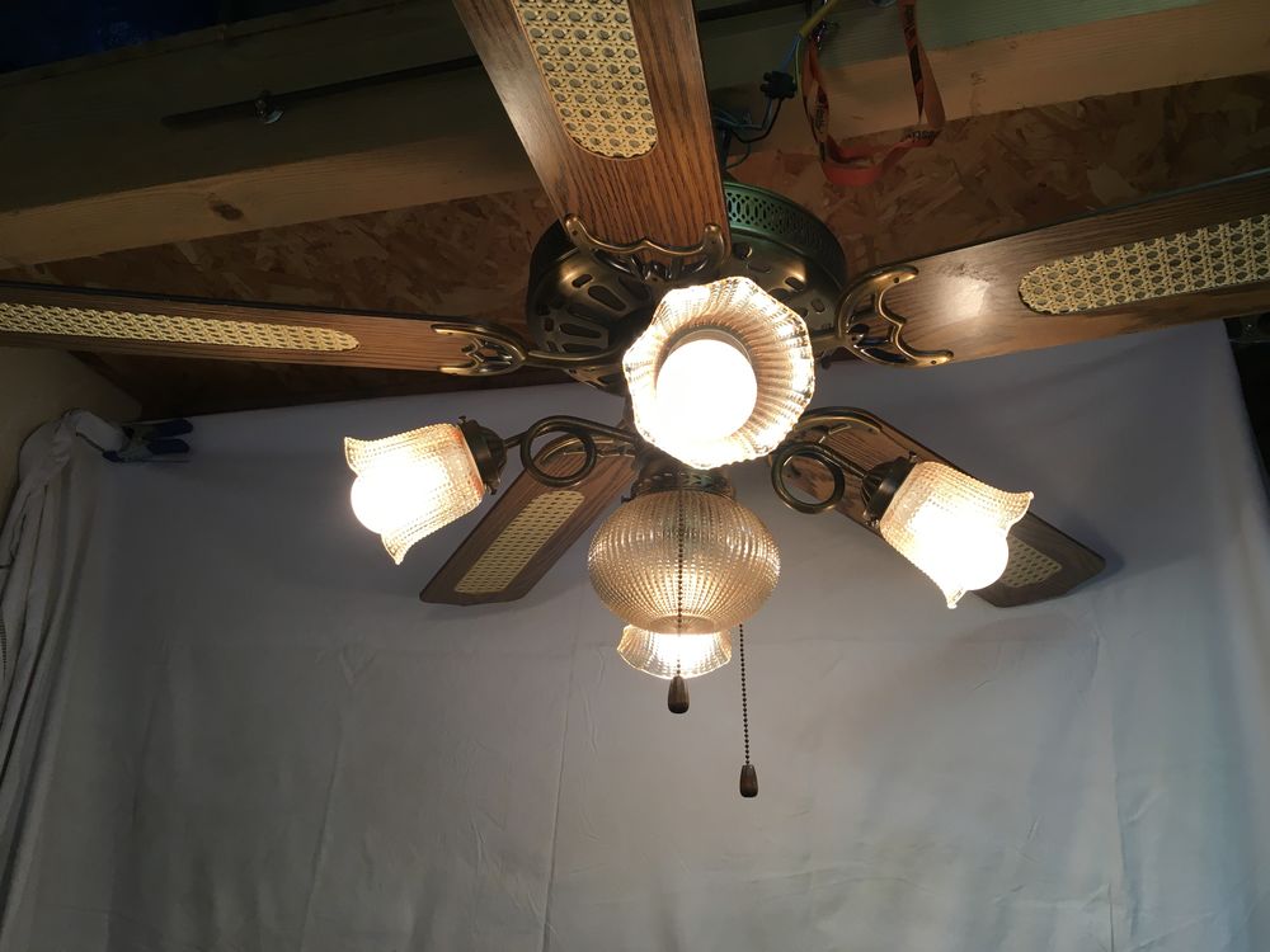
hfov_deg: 61.7
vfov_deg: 48.2
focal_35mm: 29
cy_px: 476
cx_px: 635
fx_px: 1064
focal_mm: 4.15
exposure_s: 1/33
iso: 25
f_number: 2.2
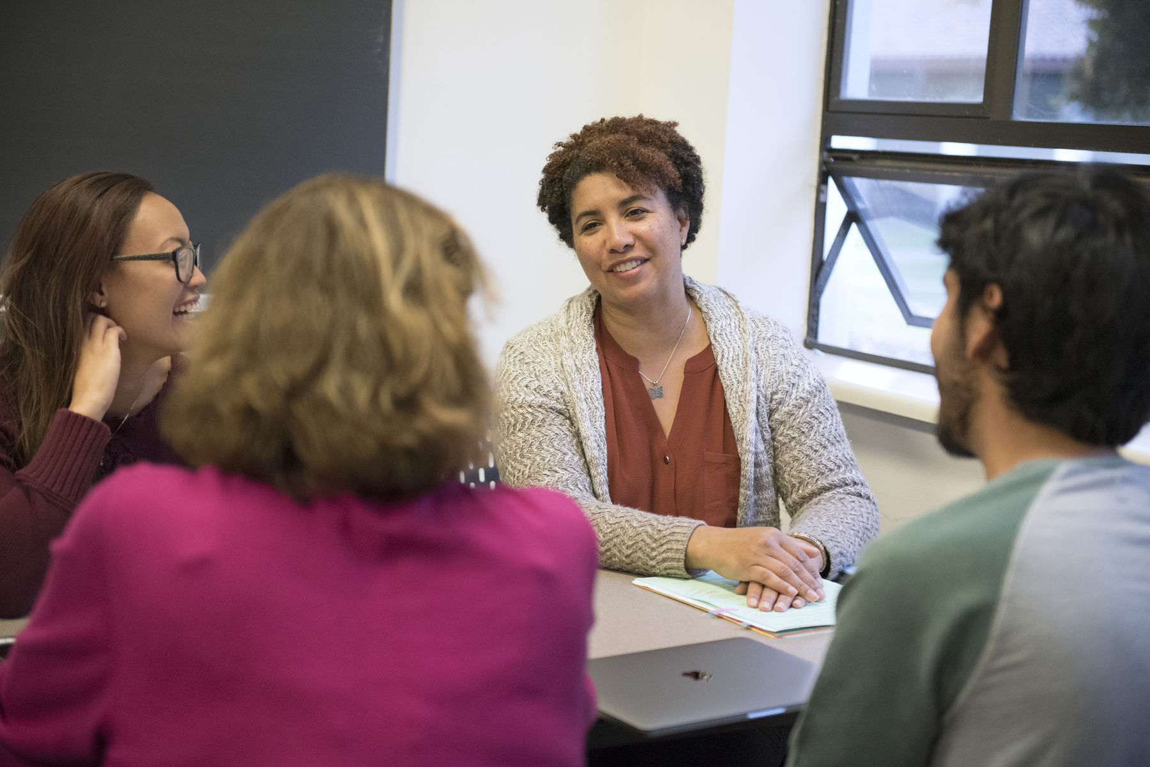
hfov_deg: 33.4
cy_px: 384
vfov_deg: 22.6
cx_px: 575
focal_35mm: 60
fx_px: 1917
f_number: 2.8
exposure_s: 1/250
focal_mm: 60
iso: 3200
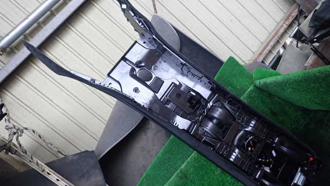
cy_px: 86
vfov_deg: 41.4
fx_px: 245
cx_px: 168
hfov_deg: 67.9
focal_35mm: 28
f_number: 2
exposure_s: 1/30
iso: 320
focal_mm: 4.5
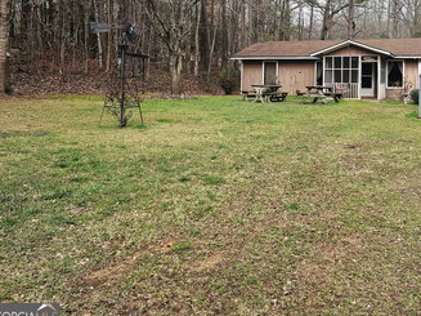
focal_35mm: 36
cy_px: 80
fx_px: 438
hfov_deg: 49.3
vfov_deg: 38.6
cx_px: 315
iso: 10
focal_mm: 6.3
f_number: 1.7
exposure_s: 1/370
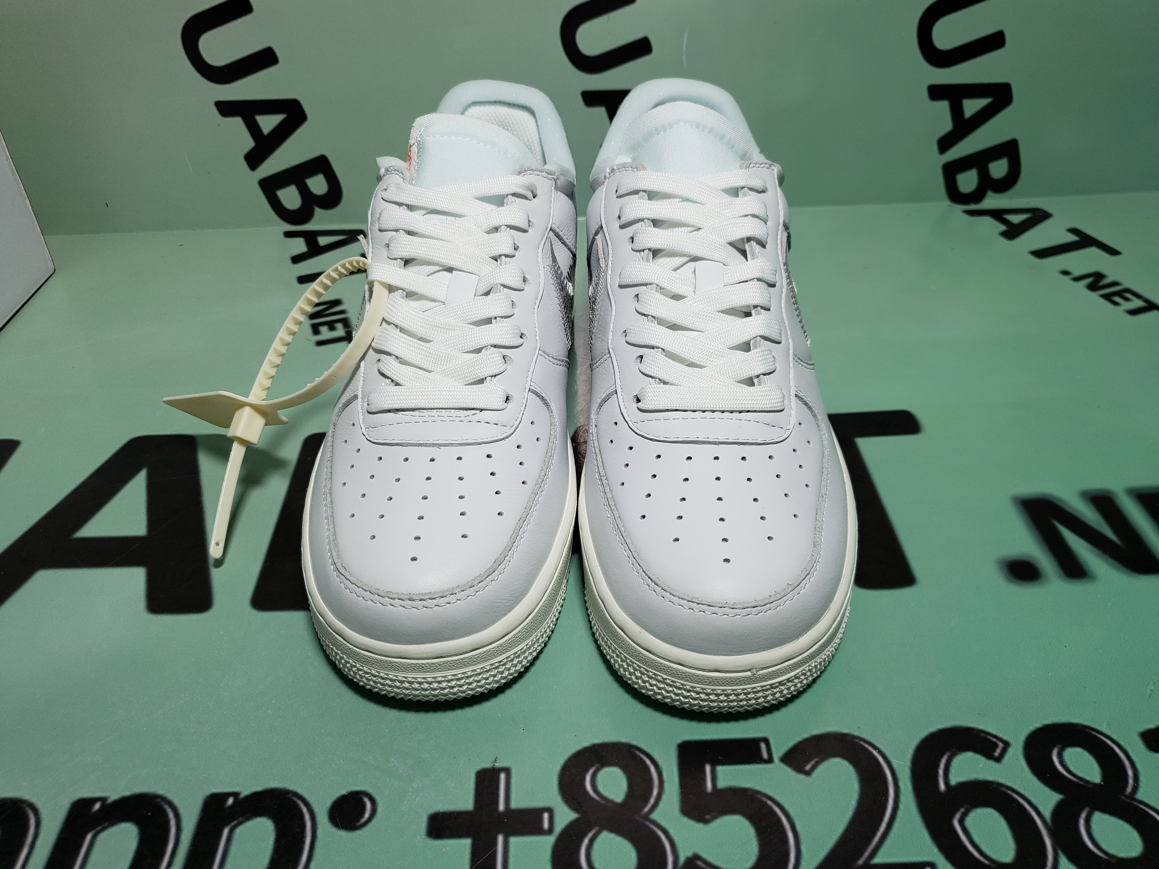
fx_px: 904
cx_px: 587
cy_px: 426
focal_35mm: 27
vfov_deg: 51.3
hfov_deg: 65.3
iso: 50
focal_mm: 4.3
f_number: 1.5
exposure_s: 1/614
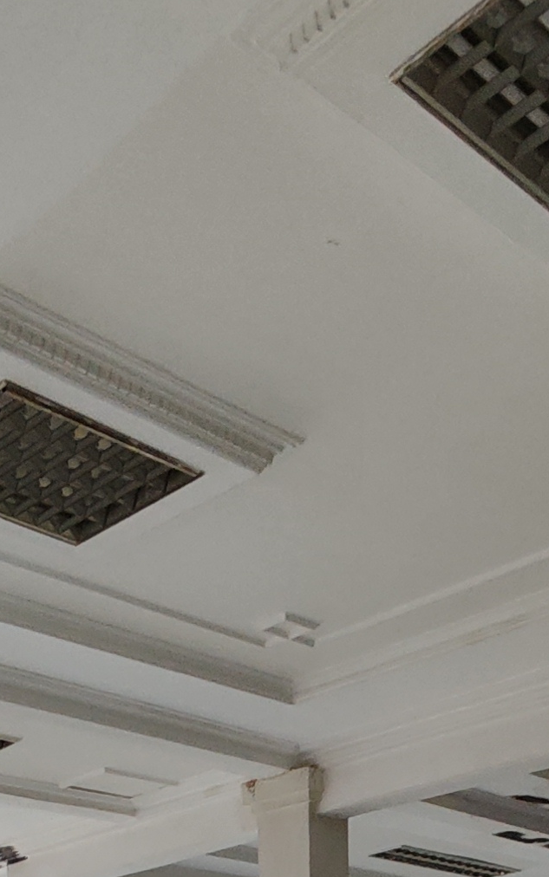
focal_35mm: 55
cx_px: 388
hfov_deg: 23.4
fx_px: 1316
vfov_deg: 32.2
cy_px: 984
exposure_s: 1/50
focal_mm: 1.65
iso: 136
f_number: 2.2
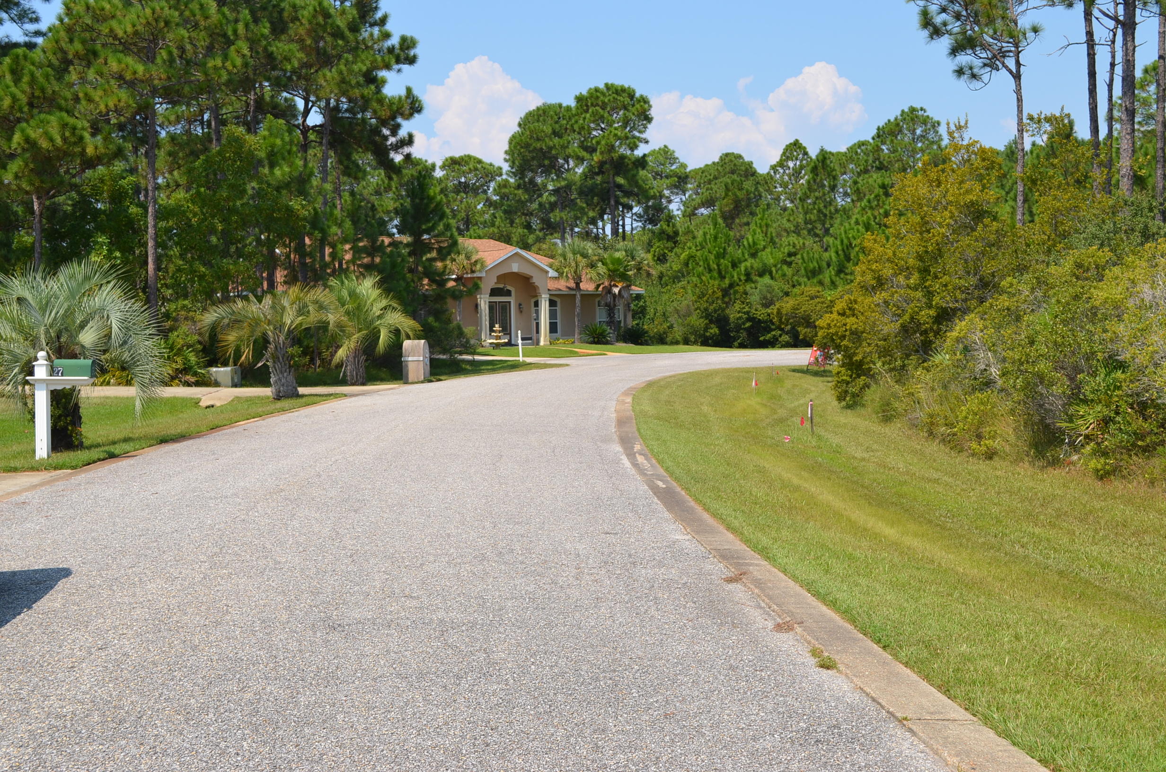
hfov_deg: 43.7
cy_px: 386
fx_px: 1454
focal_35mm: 45
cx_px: 583
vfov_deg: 29.7
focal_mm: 30
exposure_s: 1/250
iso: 110
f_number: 8
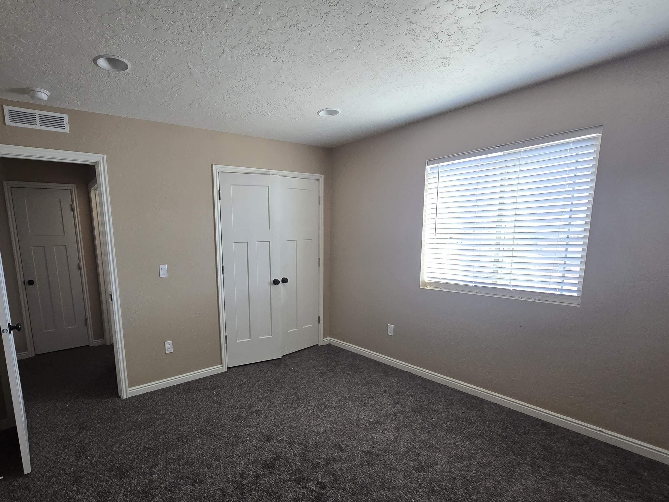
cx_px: 268
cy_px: 287
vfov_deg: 77.7
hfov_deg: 93.3
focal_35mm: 16
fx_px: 309
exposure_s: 1/100
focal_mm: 2.2
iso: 200
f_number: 2.2
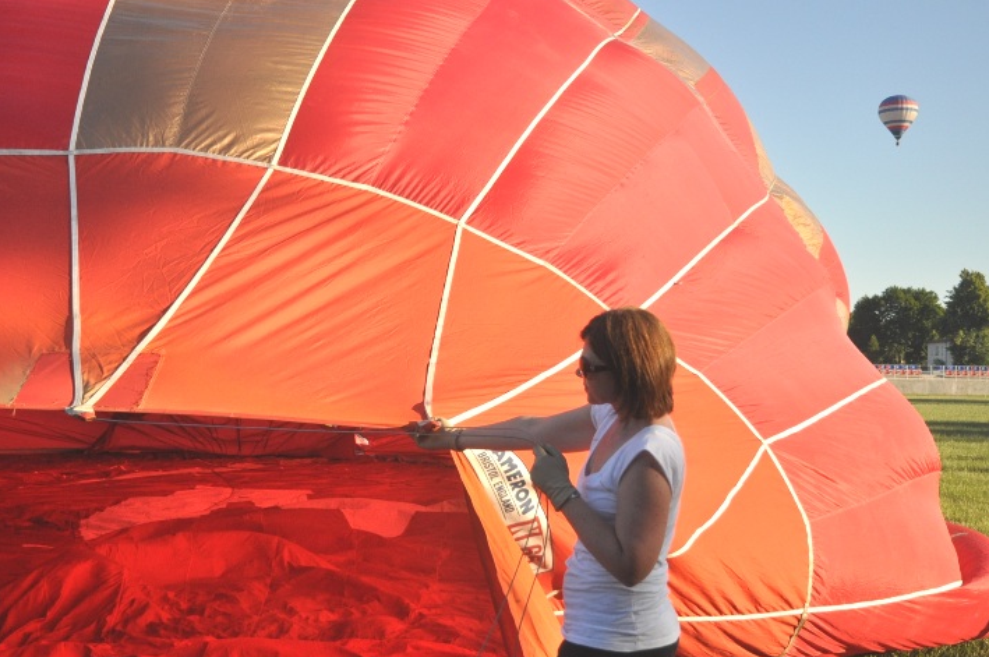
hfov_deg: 44.5
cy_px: 348
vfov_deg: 30.4
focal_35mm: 44
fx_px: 1207
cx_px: 432
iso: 800
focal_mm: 26
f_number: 4.5
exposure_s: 1/2500
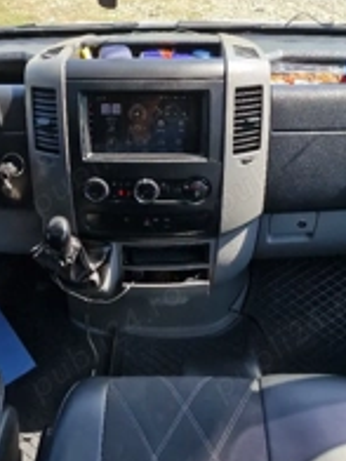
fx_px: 626
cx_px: 153
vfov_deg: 40.3
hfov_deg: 30.9
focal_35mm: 47
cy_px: 186
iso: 50
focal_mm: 6.4
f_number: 1.8
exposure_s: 1/213
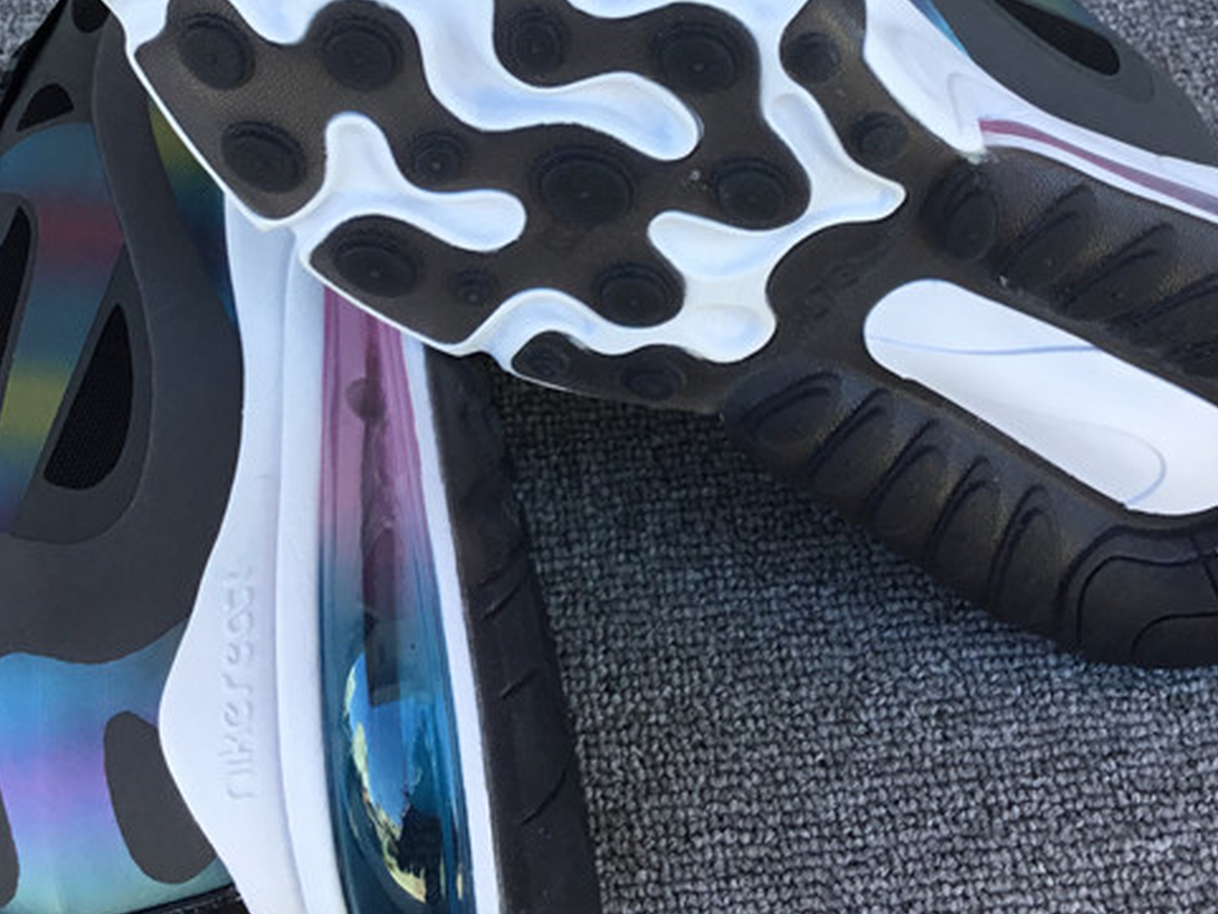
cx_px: 547
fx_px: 2041
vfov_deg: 24.5
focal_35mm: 58
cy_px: 97
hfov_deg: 33.2
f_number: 2.4
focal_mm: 3.3
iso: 25
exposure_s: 1/100
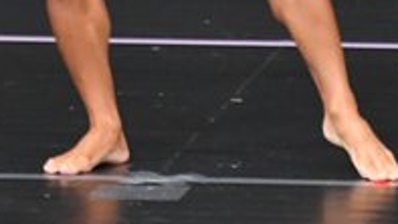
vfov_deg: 0.9
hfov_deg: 1.5
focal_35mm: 1420
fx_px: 14992
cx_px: 286
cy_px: -274
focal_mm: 230
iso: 4000
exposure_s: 1/400
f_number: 5.6
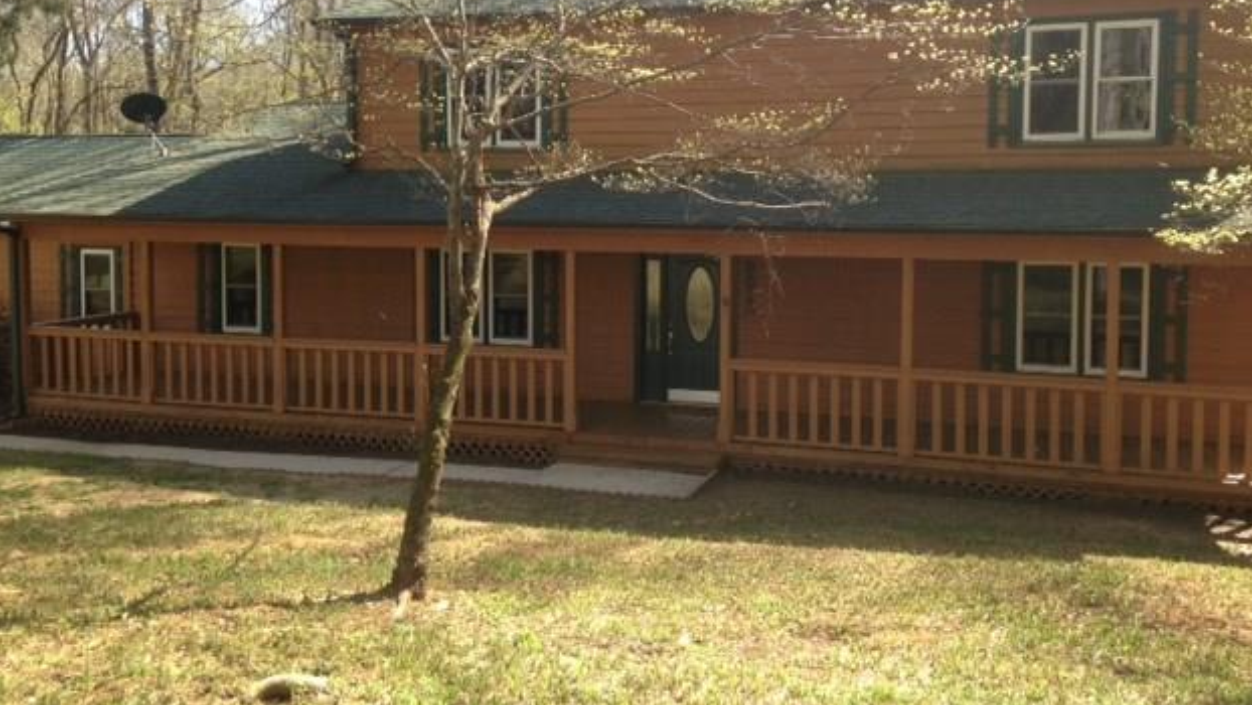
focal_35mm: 37
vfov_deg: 31.8
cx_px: 640
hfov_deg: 54.0
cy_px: 258
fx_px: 1228
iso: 50
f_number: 2.4
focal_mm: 4.12
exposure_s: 1/275
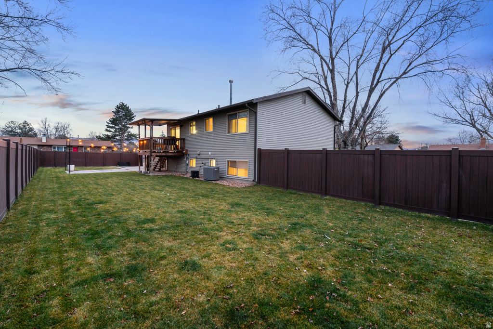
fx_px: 219
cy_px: 164
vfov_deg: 73.8
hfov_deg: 96.7
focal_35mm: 16
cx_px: 246
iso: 500
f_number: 10
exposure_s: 1/4
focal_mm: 16
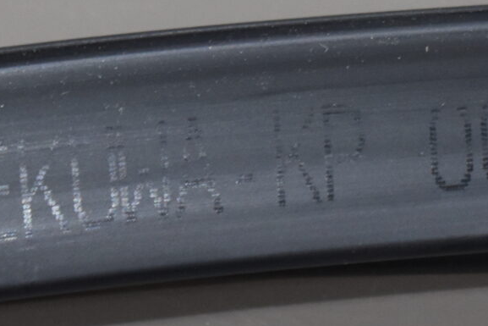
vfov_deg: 3.8
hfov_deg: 5.6
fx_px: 4965
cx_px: 695
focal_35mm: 366
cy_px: 91
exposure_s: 1/60
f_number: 5.6
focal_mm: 55
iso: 1000
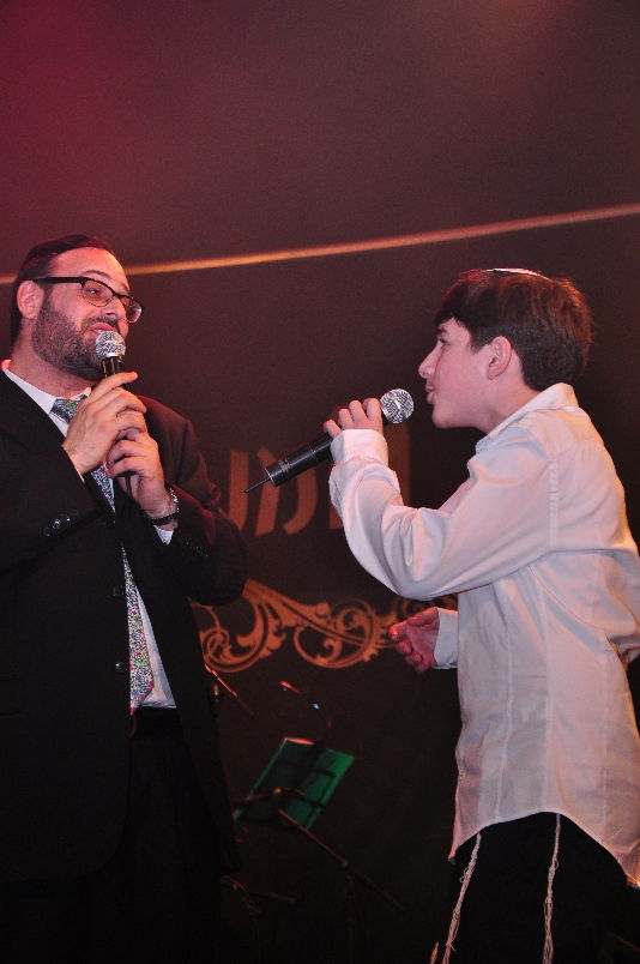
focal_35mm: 78
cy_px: 482
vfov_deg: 26.0
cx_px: 320
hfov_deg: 17.4
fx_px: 2085
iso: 640
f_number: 5
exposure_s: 1/160
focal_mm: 52
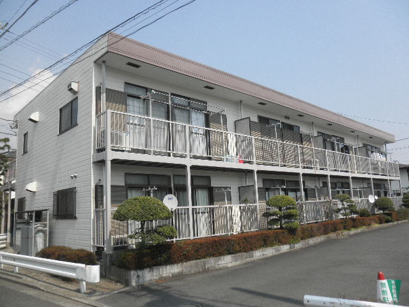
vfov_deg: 49.7
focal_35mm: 28
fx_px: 331
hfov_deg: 63.4
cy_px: 154
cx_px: 204
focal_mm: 5
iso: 64
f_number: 8.5
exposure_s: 1/200
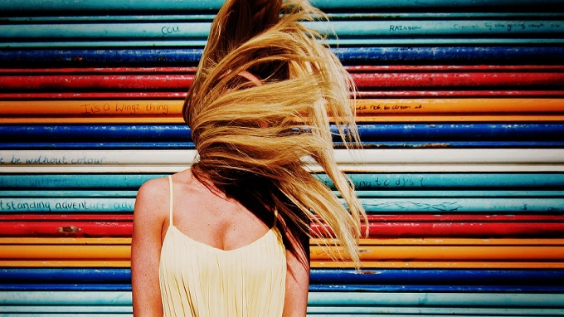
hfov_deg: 70.6
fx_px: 398
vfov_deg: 43.3
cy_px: 184
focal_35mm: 27
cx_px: 259
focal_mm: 15
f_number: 3.5
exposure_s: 1/3200
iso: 200
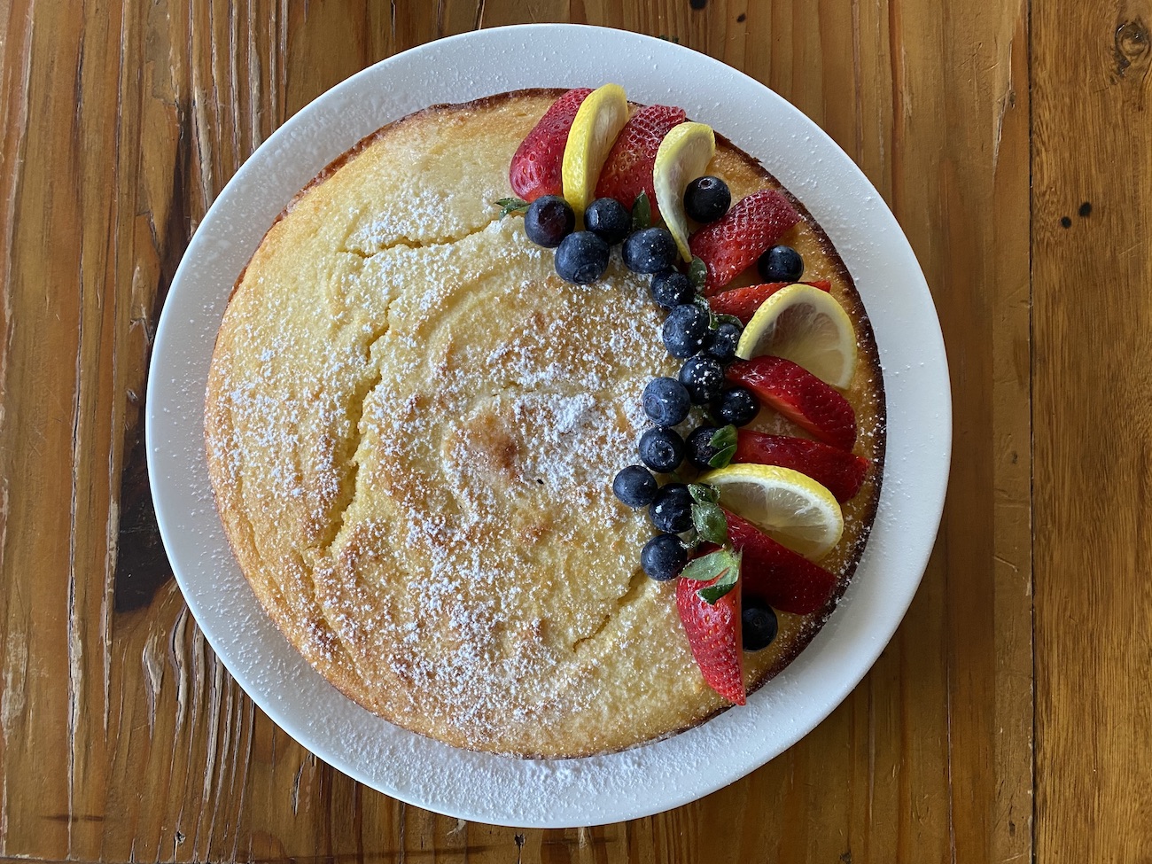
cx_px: 576
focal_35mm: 26
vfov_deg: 53.1
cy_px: 432
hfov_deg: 67.3
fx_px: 865
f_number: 1.8
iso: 125
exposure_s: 1/93
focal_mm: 4.25
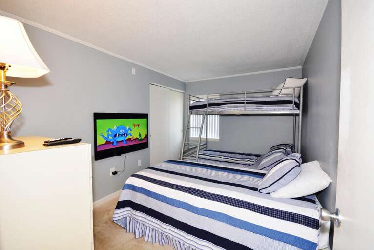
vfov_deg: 77.4
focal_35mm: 15
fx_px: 156
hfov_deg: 100.3
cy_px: 125
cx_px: 187
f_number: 7.1
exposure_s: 1/60
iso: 1000
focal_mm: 10
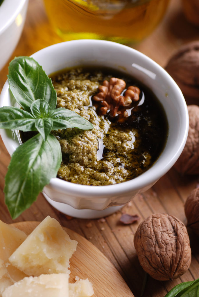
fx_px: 1117
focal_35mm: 135
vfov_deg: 15.2
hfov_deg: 10.2
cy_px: 148
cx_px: 100
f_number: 6.3
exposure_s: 1/125
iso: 100
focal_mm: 90
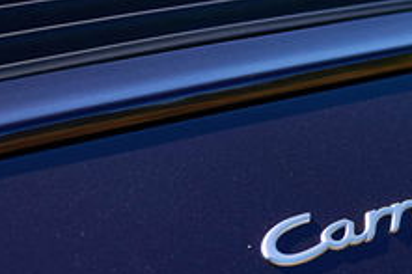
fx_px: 1750
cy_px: 222
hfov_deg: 13.3
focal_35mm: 153
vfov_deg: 8.9
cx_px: 352
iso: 100
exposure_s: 1/2000
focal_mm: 44
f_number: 2.8
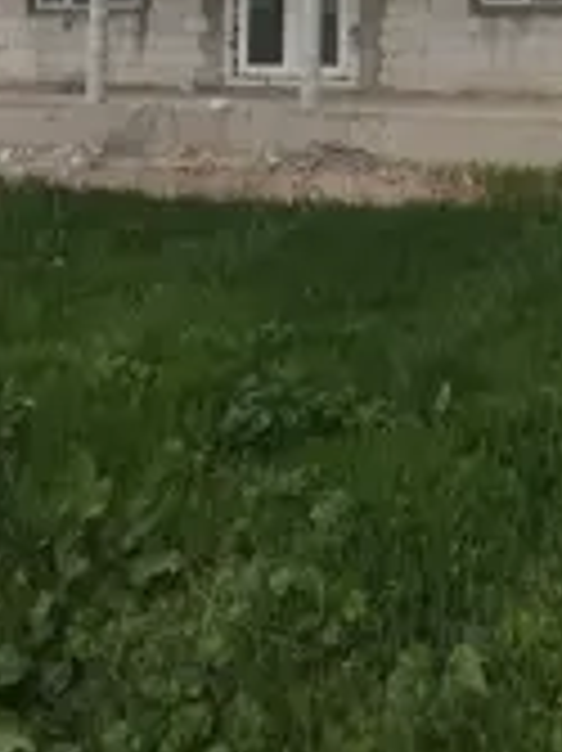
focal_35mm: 36
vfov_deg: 43.7
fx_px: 780
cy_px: -5
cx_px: 369
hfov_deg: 39.2
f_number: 2.2
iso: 50
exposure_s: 1/1123
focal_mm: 1.65
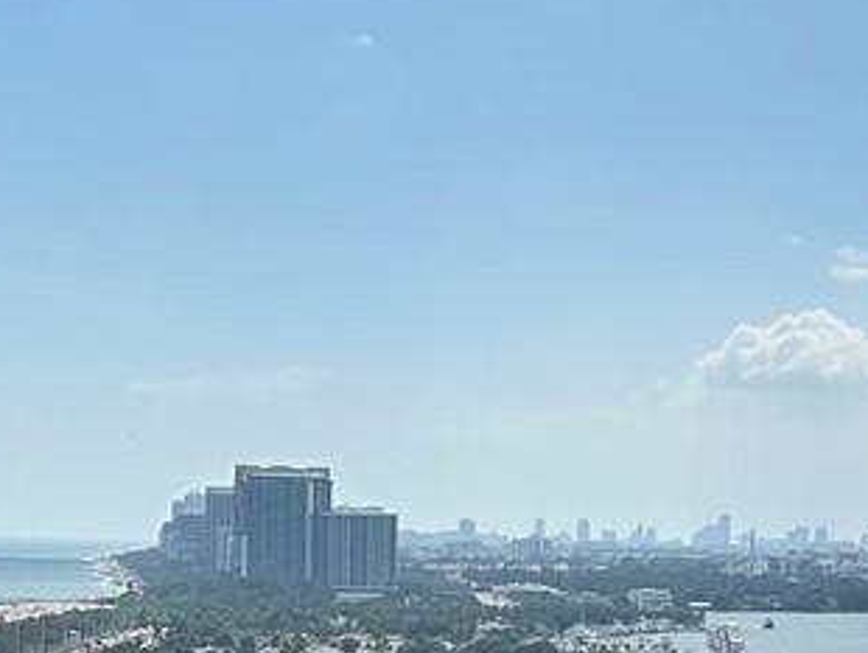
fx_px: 3363
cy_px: 1034
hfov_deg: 14.7
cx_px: 367
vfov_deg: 10.6
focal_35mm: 134
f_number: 1.5
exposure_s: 1/8000
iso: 50
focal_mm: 5.7
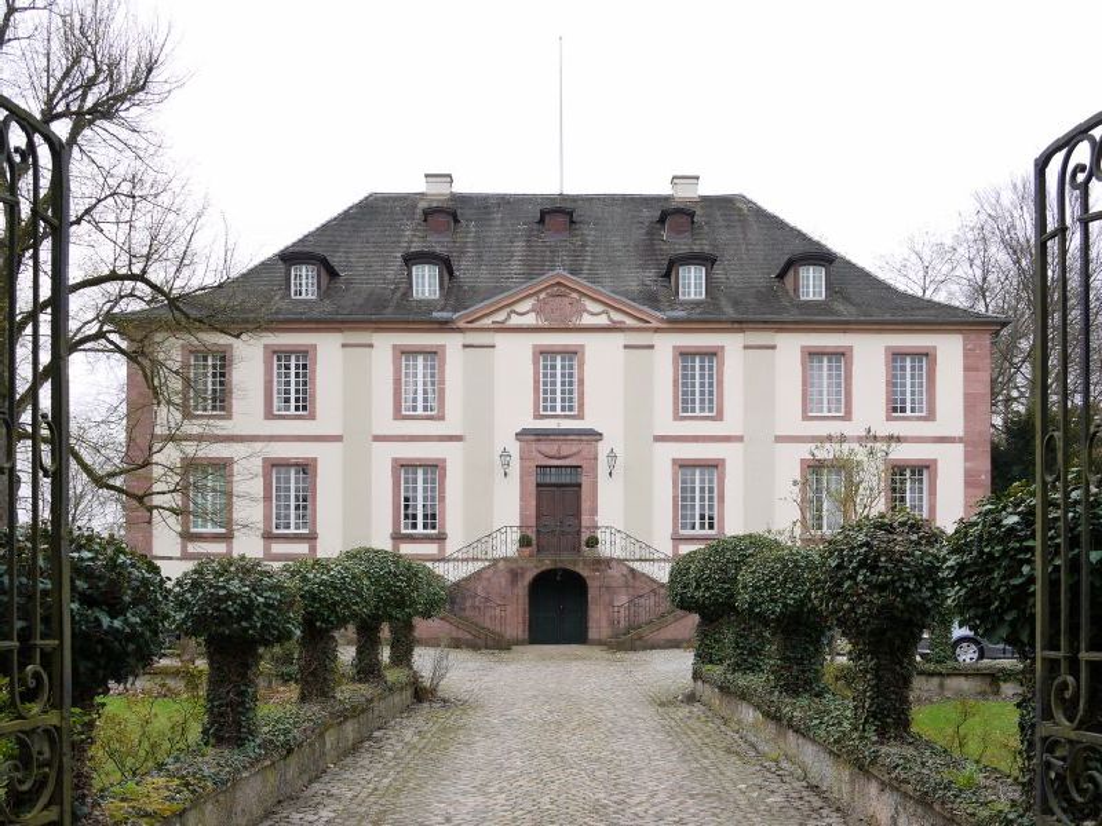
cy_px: 413
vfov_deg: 49.7
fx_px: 891
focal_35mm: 28
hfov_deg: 63.4
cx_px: 551
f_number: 5.6
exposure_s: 1/250
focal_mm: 14
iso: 100
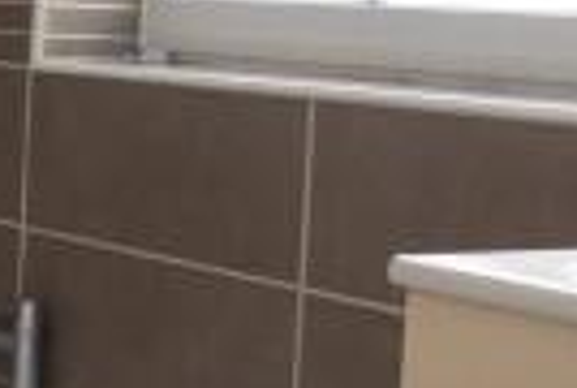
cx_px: -577
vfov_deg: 13.7
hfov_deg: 16.0
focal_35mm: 99
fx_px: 1590
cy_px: 17
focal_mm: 3.6
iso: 80
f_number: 2.8
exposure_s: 1/100
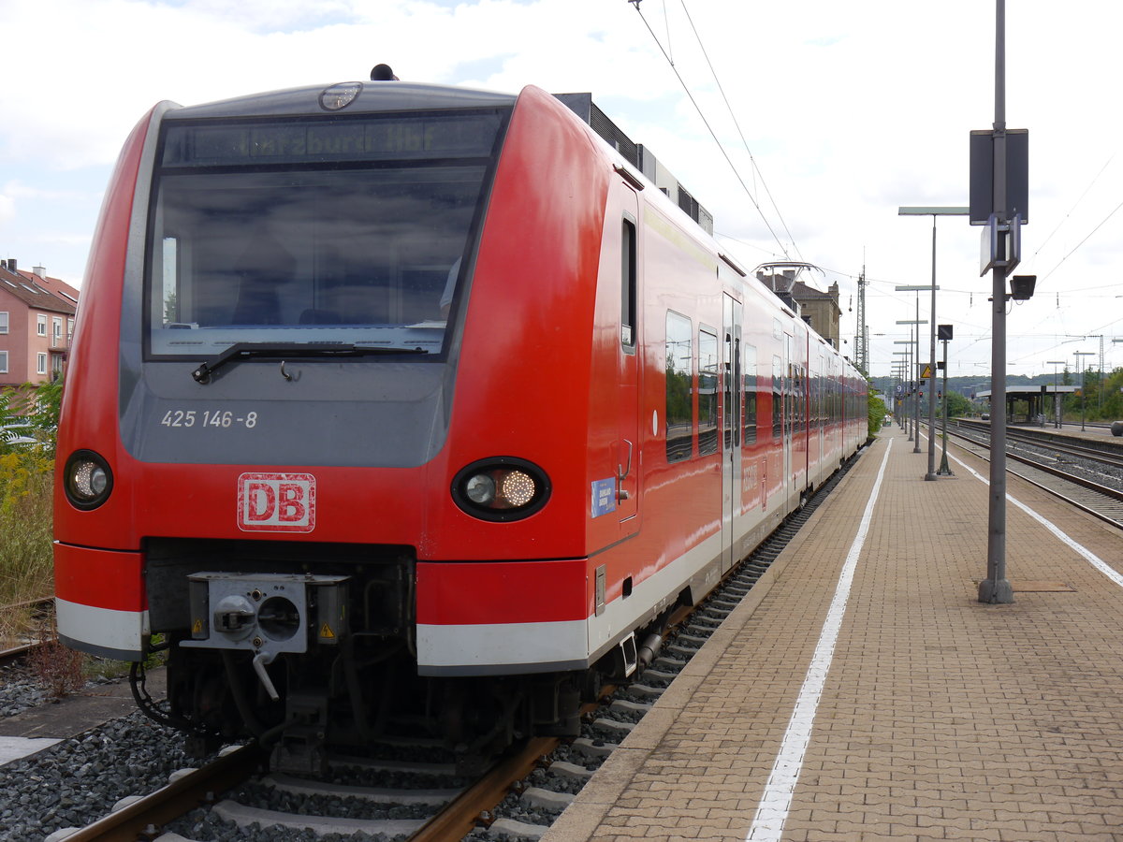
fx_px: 1557
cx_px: 562
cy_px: 421
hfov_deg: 39.7
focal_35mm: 48
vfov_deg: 30.3
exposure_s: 1/250
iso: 160
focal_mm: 24
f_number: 7.1
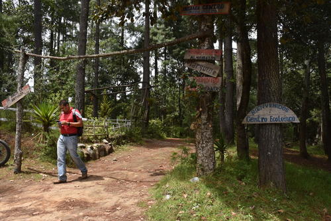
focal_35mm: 30
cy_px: 110
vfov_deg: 43.7
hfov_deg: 61.9
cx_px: 166
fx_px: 276
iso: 250
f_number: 8
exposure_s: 1/200
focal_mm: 20
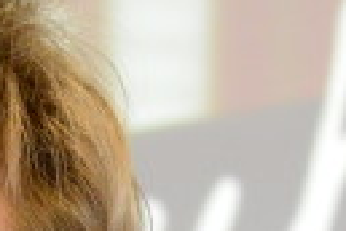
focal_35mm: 730
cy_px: 359
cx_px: 21
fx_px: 7016
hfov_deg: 2.8
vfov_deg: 1.9
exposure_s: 1/160
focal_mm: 135
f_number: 8
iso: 6400
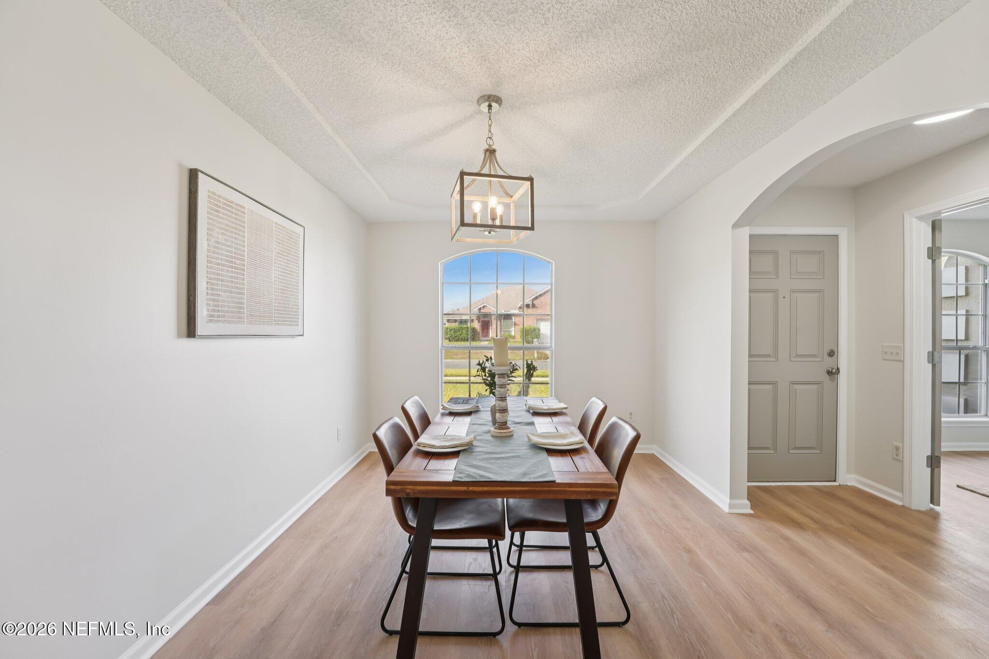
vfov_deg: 81.2
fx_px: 385
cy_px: 330
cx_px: 494
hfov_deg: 104.3
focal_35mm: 14
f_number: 9
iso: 100
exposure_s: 1/8
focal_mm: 14
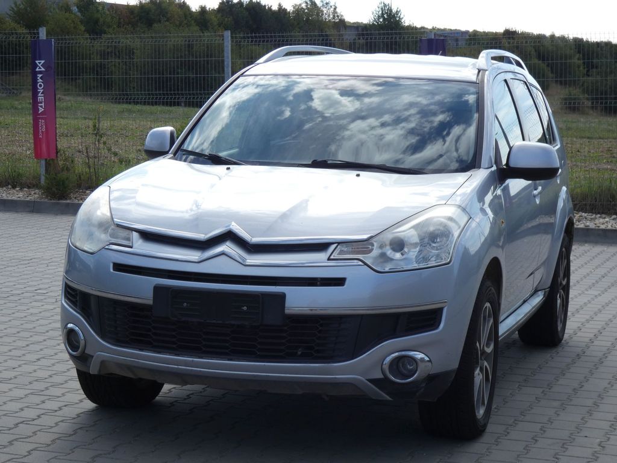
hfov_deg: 23.6
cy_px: 232
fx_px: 1479
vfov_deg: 17.8
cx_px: 308
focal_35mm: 83
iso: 80
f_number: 5.6
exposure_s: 1/320
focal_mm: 14.8
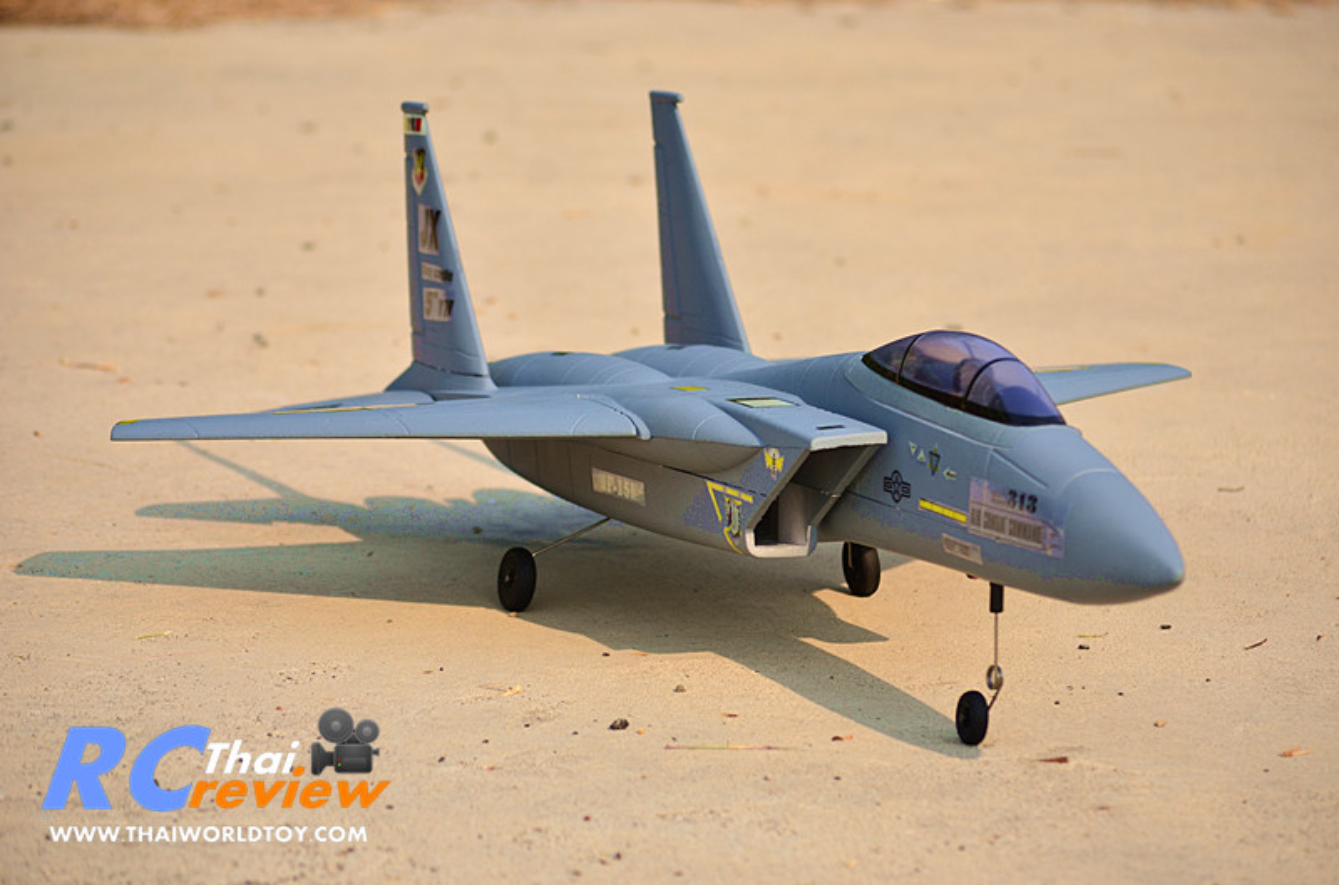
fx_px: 5008
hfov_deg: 15.2
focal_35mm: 135
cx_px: 670
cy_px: 442
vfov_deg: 10.1
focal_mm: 90
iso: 100
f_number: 5.6
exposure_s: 1/500
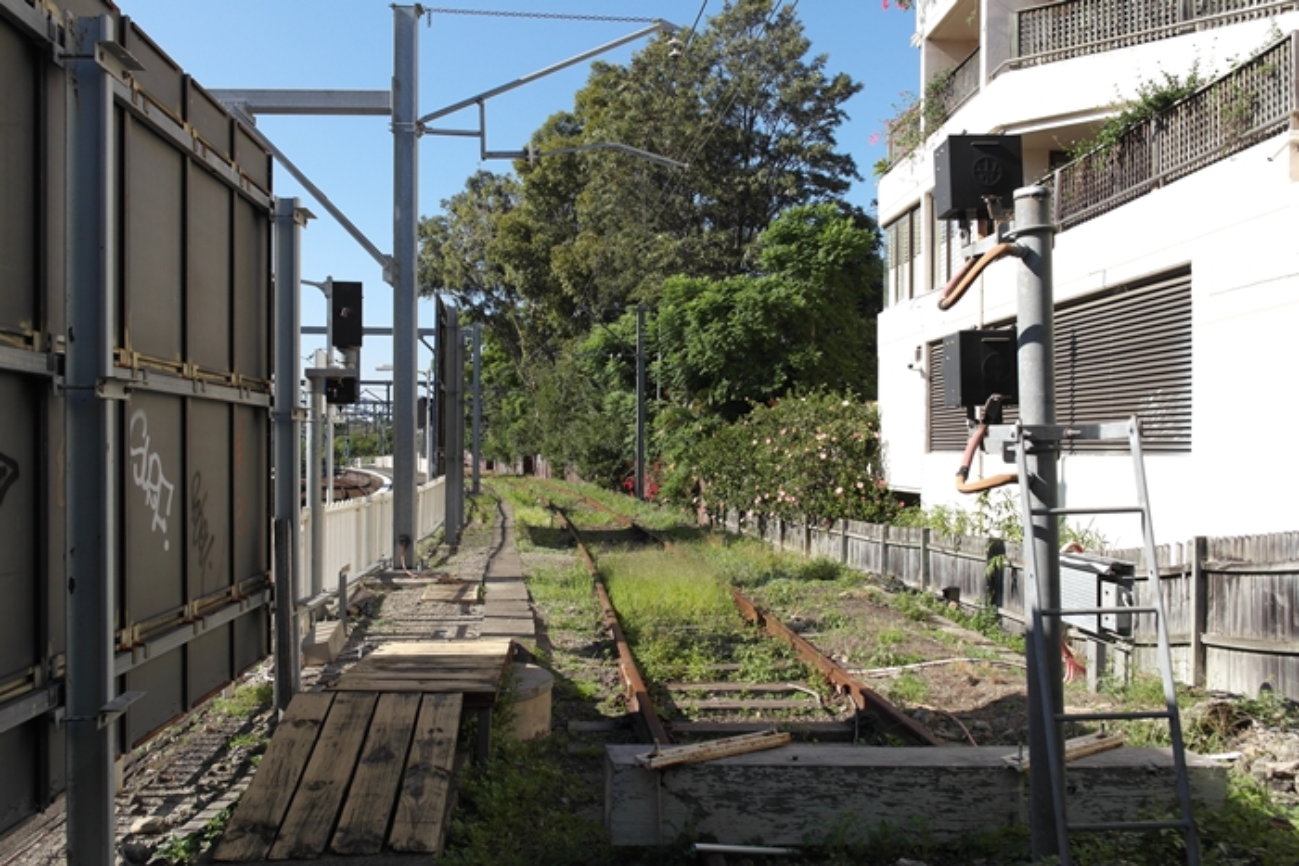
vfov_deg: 43.6
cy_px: 433
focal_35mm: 30
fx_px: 1083
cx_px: 650
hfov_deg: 61.9
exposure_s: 1/250
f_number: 6.3
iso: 100
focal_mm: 20
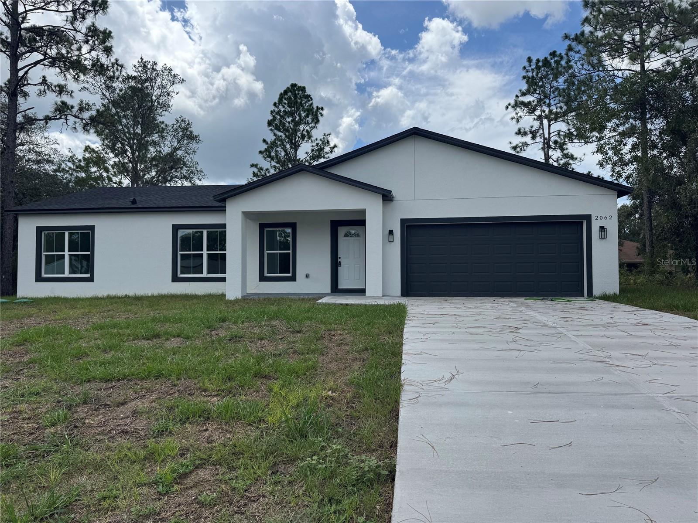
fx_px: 484
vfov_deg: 56.8
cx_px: 349
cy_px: 262
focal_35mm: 24
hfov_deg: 71.6
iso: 80
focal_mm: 6.76
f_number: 1.78
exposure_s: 1/5348
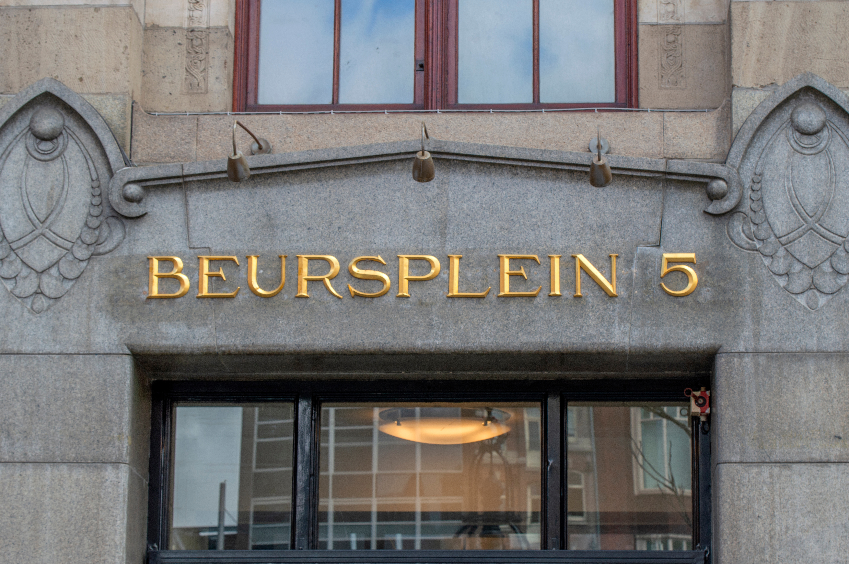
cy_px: 282
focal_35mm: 105
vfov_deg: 13.0
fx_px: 2474
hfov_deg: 19.5
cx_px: 424
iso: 100
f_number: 8
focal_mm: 70
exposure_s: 1/40
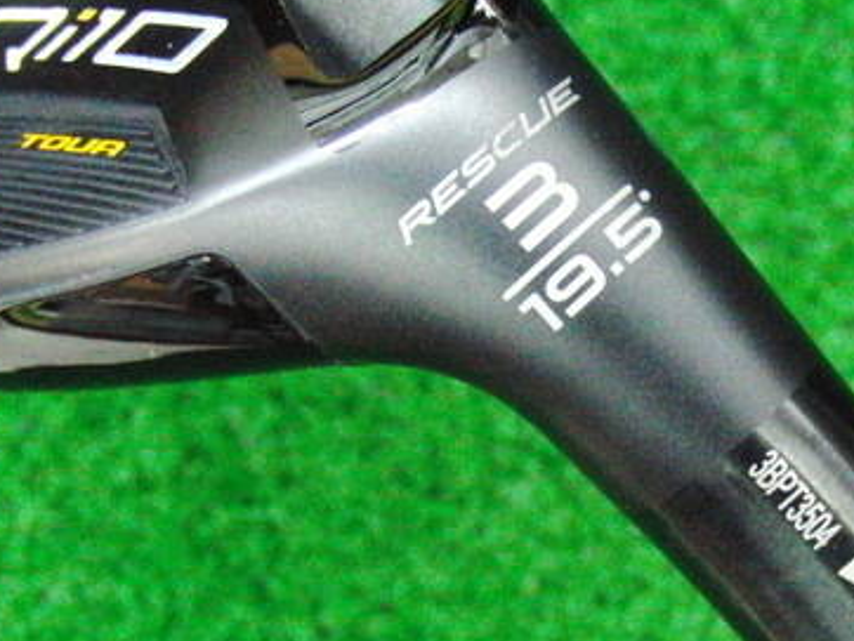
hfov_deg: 25.1
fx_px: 1876
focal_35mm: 76
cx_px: 720
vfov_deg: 19.3
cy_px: 452
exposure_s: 1/125
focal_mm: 7.54
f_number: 3.7
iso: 3200
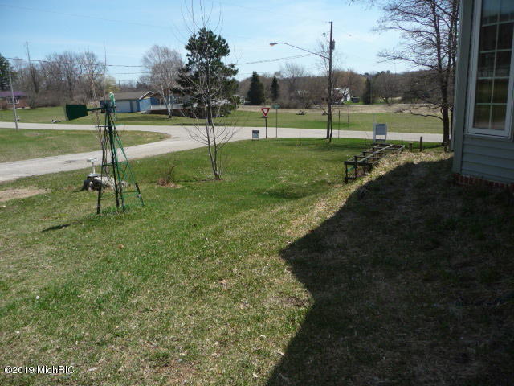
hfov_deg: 63.4
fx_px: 416
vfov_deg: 49.7
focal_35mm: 28
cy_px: 193
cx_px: 257
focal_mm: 4.7
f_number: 3.3
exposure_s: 1/1000
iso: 100
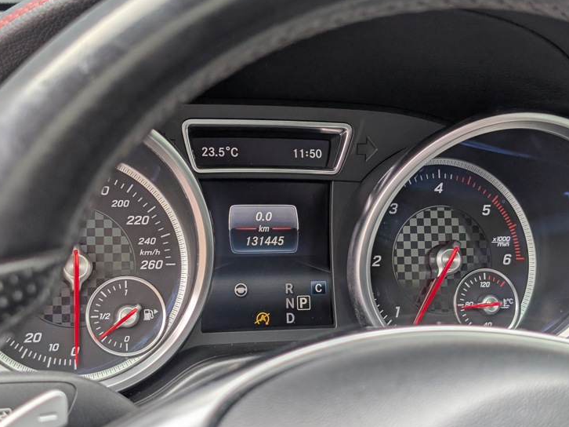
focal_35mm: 54
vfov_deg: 27.0
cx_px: 291
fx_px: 887
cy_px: 226
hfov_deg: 35.6
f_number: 1.68
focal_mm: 6.9
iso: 19
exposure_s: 1/120
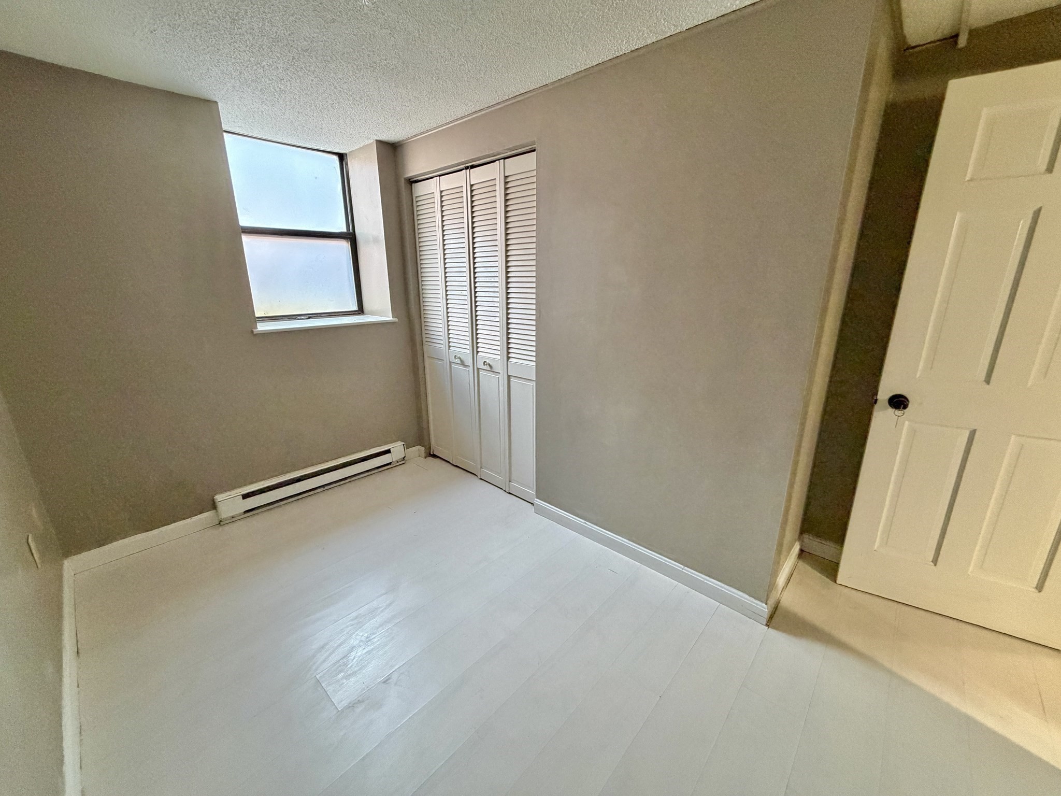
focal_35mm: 14
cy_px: 398
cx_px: 530
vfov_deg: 85.7
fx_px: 429
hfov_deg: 102.1
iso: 400
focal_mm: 2.22
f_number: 2.2
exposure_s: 1/60
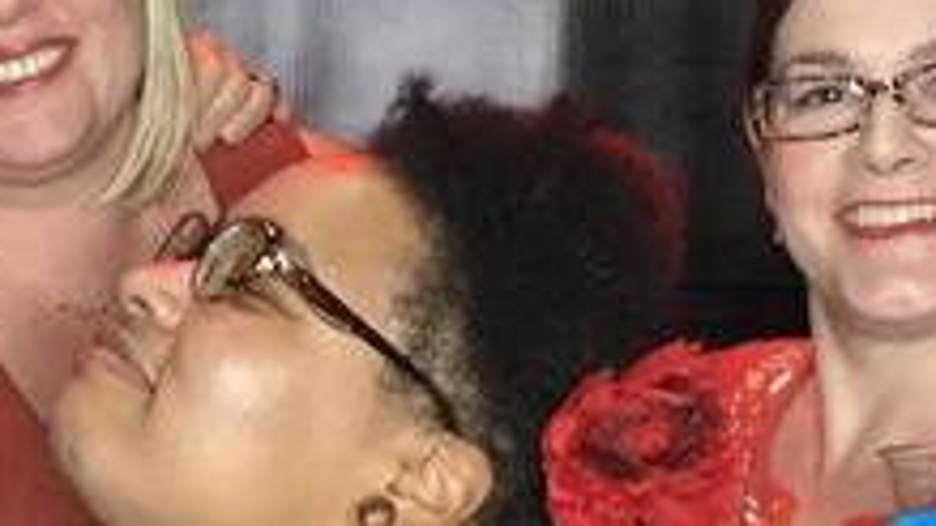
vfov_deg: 8.7
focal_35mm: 139
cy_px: 229
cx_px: 184
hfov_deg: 15.4
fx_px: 3449
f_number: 2.4
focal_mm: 3.3
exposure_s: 1/30
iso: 100
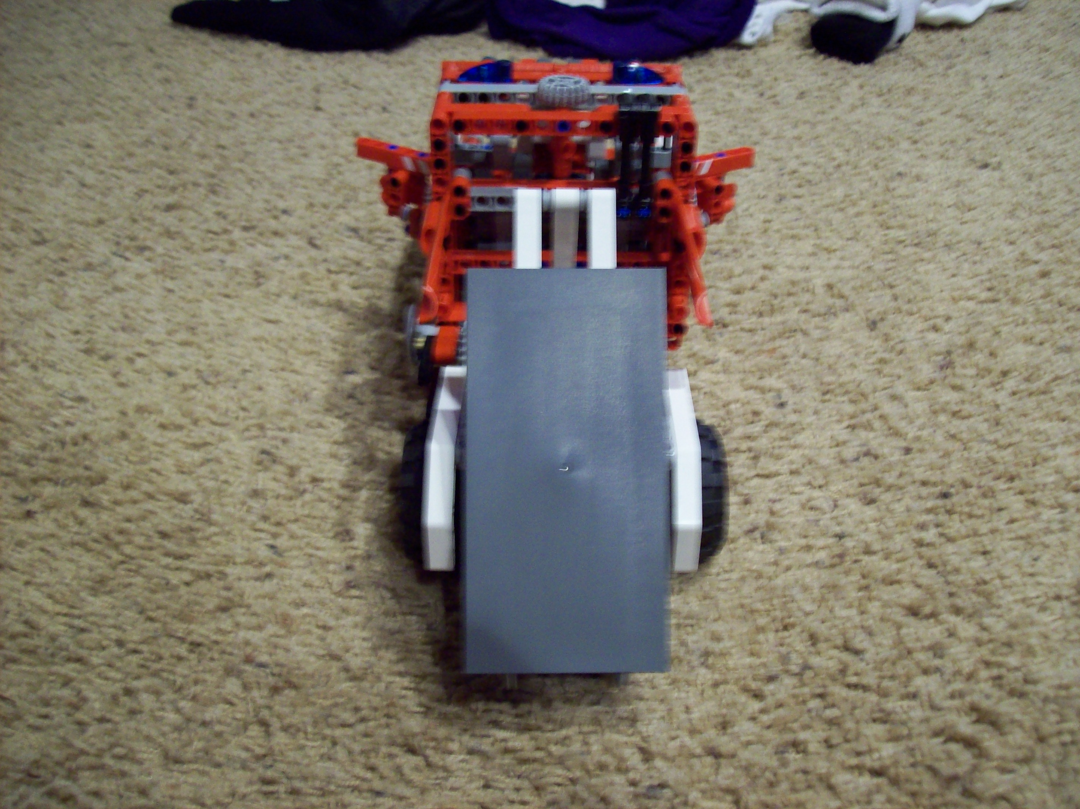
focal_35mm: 36
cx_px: 540
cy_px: 404
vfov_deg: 39.6
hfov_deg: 51.4
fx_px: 1123
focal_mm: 6
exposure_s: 1/8
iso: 183
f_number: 2.7
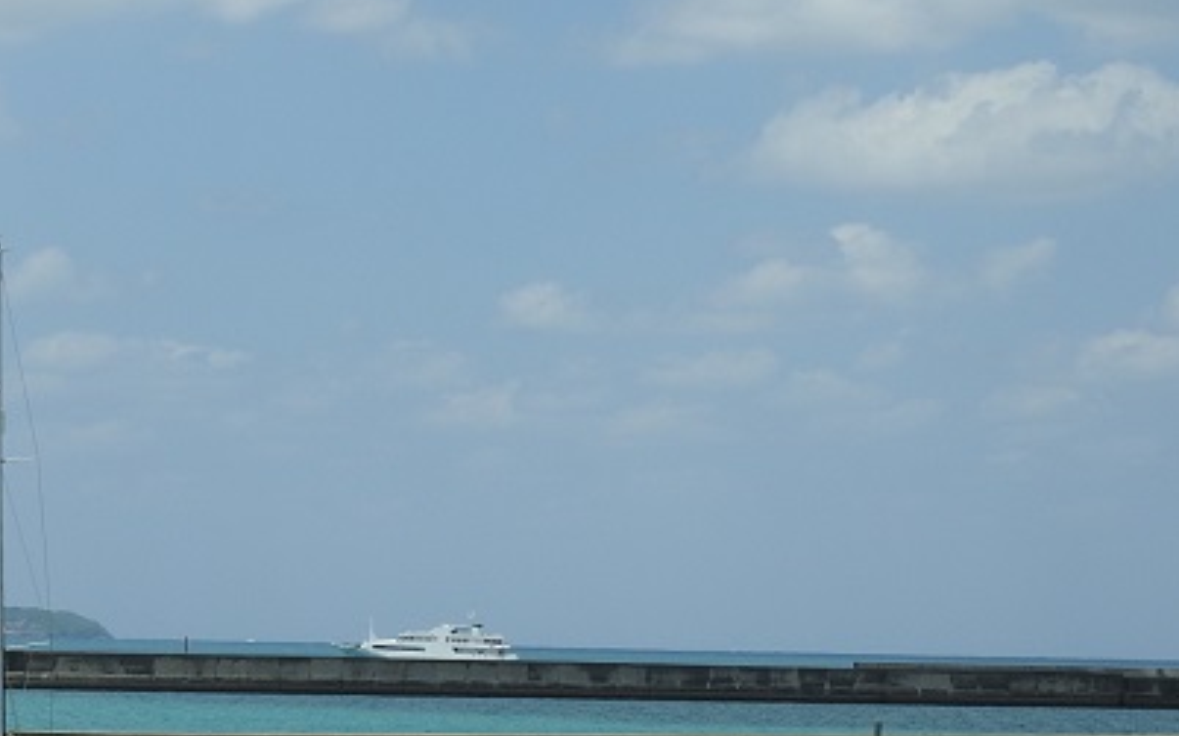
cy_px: 355
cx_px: 669
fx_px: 5332
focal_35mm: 166
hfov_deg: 12.6
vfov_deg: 7.9
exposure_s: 1/1250
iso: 100
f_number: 4.8
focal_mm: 18.8
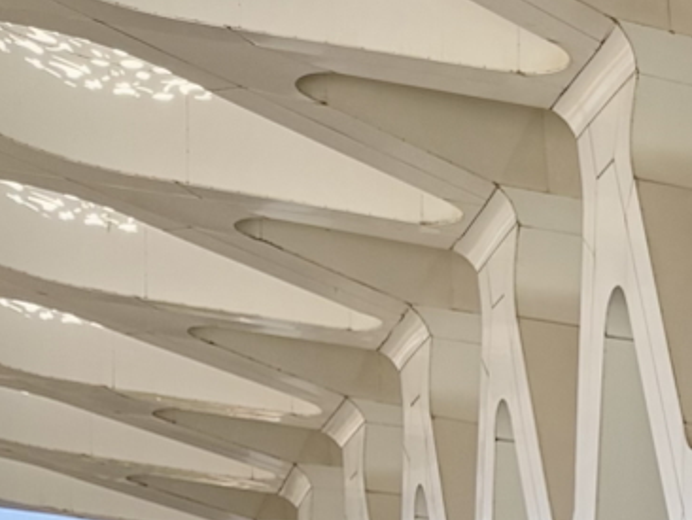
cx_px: 1496
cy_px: 1239
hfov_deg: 12.7
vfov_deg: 10.0
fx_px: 2621
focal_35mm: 131
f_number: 1.78
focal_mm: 6.76
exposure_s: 1/1410
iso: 80
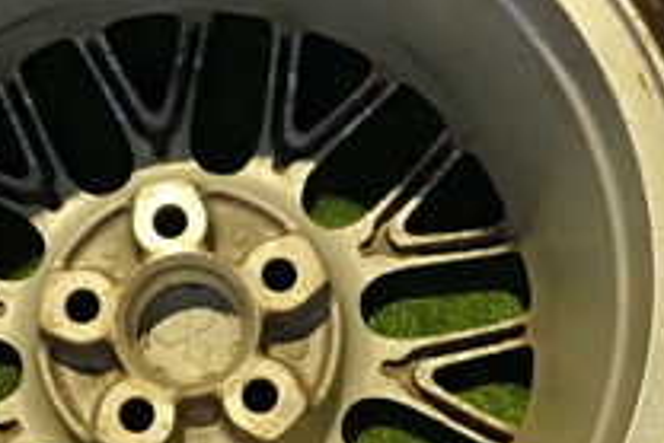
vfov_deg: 18.1
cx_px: 169
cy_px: 331
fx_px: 1384
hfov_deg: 26.6
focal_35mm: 75
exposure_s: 1/30
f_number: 2
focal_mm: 4.5
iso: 320
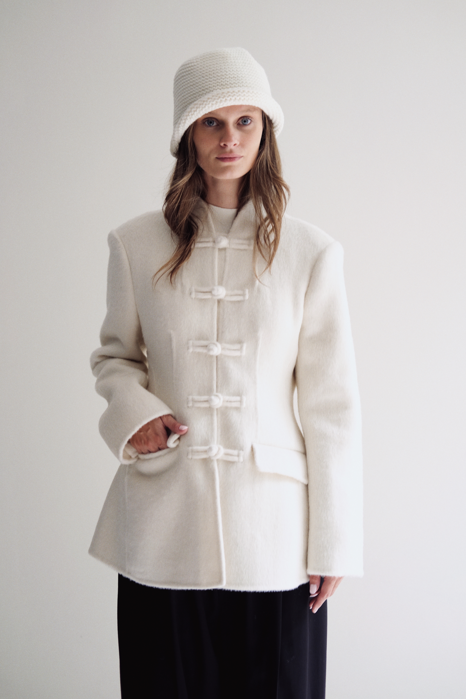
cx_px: 233
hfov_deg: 25.5
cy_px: 350
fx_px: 1029
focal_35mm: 53
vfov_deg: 37.5
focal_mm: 35
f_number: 2
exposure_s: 1/60
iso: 320
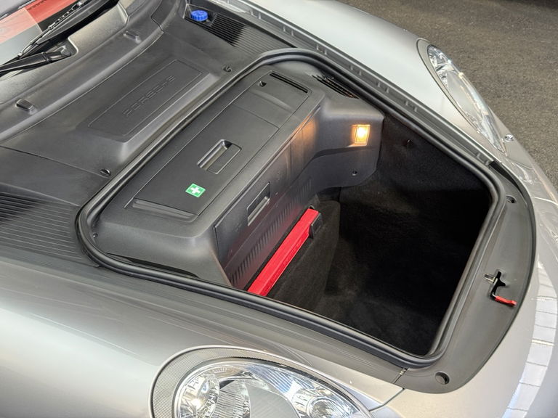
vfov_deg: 30.3
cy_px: 209
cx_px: 279
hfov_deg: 39.7
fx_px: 774
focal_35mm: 48
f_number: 1.78
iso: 200
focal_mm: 6.76
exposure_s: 1/50
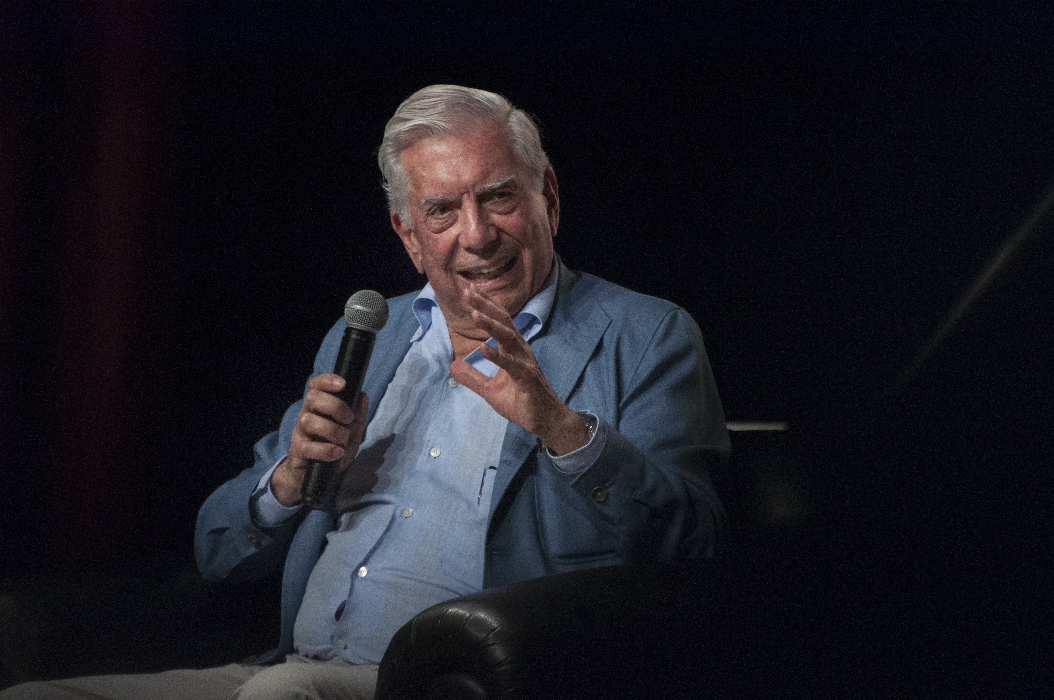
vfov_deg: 3.3
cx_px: 527
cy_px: 350
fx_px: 12282
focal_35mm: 420
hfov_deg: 4.9
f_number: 5.6
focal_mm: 280
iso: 1250
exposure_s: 1/100
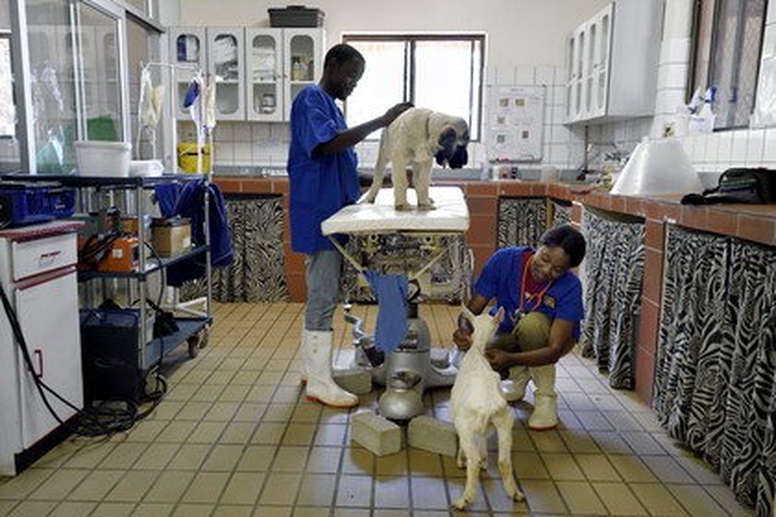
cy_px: 258
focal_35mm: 32
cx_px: 388
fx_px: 690
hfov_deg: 58.7
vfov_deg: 41.1
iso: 1250
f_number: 5
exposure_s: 1/50
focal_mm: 32
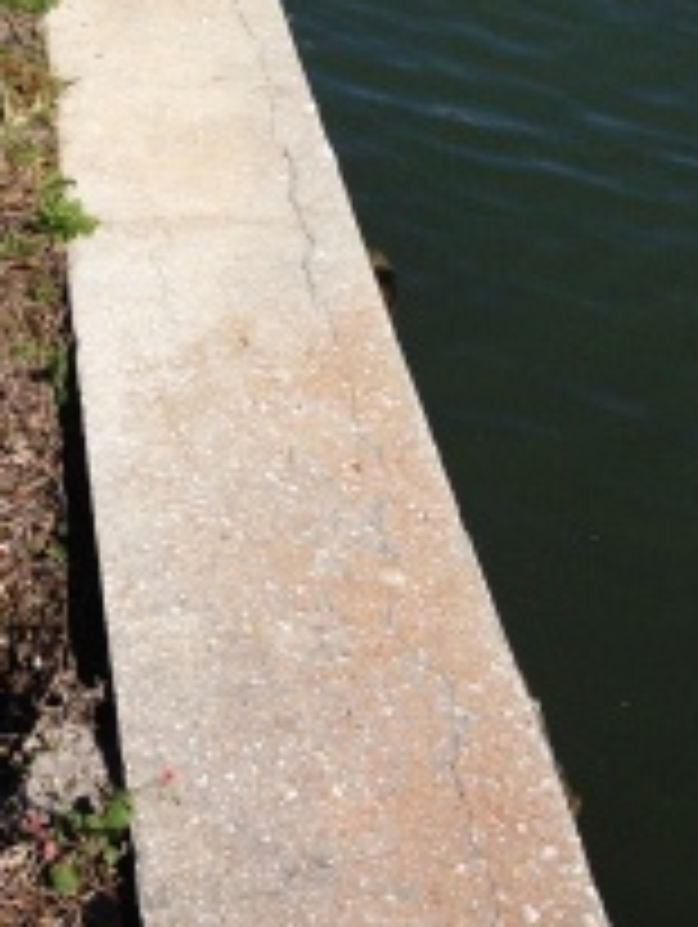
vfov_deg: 25.5
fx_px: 2039
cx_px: -45
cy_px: 297
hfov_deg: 18.8
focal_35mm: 76
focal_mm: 4.28
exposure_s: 1/3460
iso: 50
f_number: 2.4
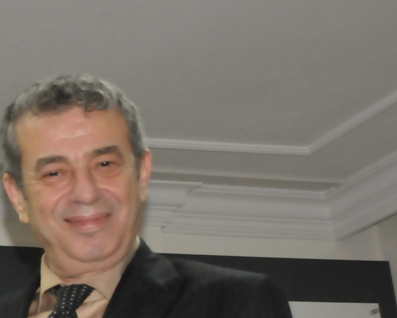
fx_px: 1354
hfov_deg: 16.2
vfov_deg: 13.2
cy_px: 340
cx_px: -44
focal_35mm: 115
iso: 3200
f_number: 8
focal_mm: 31
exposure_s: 1/250
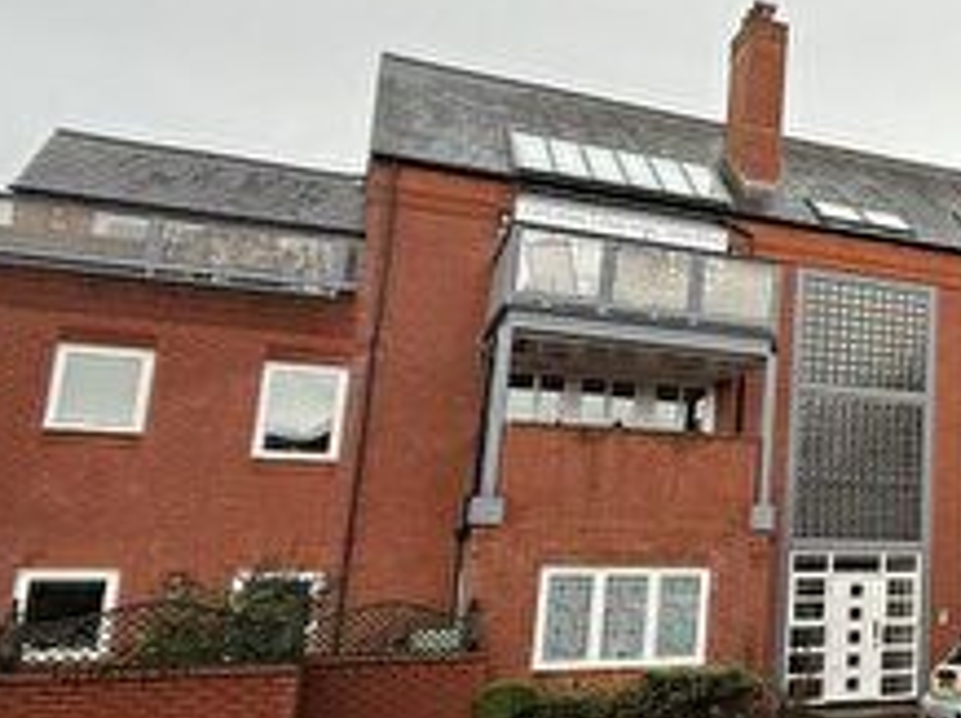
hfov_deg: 33.0
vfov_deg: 32.1
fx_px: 1248
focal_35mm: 45
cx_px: 1203
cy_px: 355
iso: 40
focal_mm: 2.22
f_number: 2.2
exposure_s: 1/101
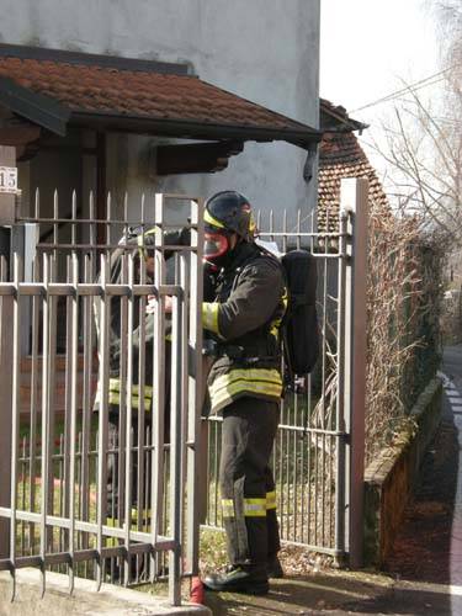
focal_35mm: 102
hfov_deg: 14.5
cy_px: 308
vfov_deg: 19.3
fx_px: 1815
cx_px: 231
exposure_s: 1/124
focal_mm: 17
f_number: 5.6
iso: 100
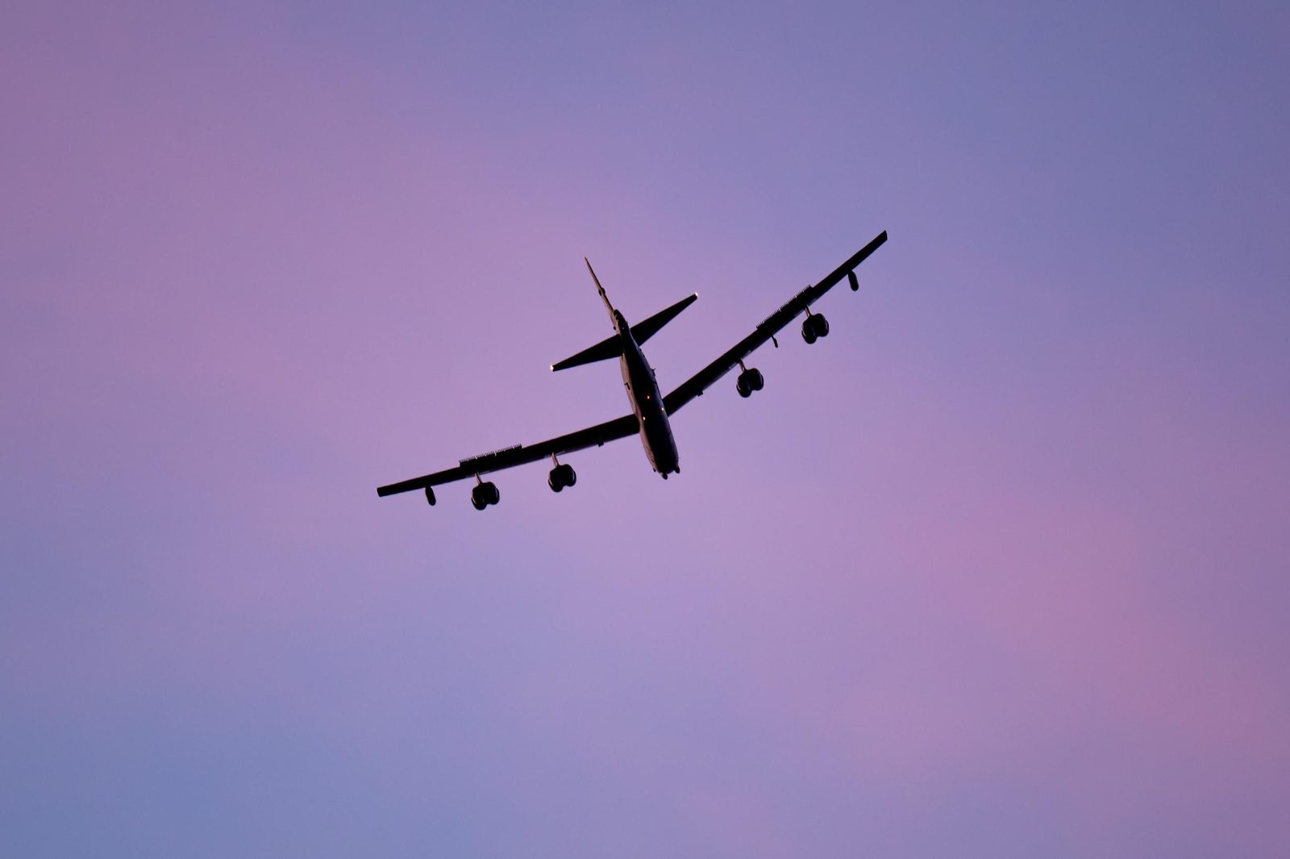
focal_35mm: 200
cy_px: 430
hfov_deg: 10.3
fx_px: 7163
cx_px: 645
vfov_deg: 6.9
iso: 800
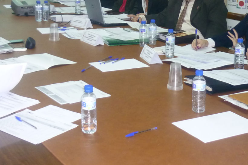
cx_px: 121
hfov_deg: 30.1
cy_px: -7
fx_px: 461
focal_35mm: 67
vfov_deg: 19.6
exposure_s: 1/30
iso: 250
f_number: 2.8
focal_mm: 5.5
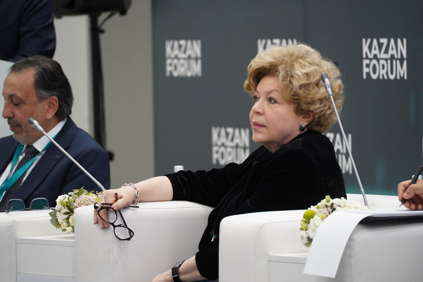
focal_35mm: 300
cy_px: 141
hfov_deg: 6.9
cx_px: 212
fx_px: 3525
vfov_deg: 4.6
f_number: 6.3
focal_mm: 300
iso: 3200
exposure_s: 1/125
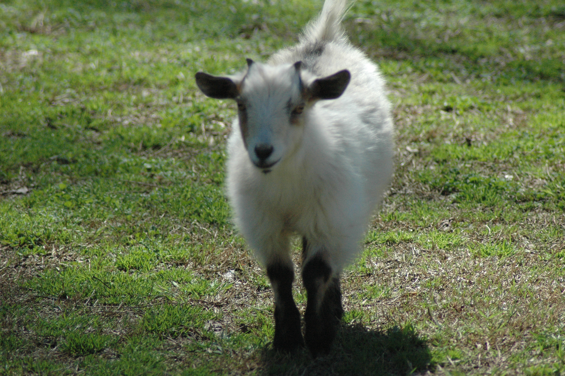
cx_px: 282
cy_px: 188
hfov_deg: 4.6
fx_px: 7056
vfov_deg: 3.0
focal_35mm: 450
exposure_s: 1/2500
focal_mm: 300
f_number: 6.3
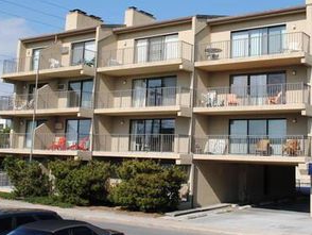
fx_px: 487
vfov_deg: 26.9
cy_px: 75
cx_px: 189
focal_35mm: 54
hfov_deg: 35.4
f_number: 9
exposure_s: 1/320
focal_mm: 22
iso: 100
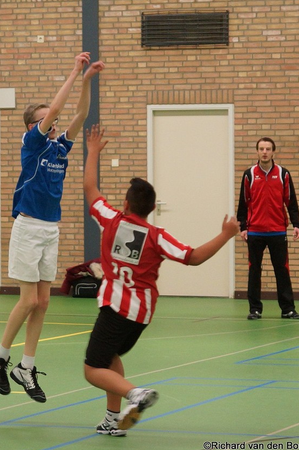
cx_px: 137
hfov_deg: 14.8
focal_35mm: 92
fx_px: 1150
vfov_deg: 22.2
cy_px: 187
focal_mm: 50
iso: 800
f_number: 2.8
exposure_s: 1/200
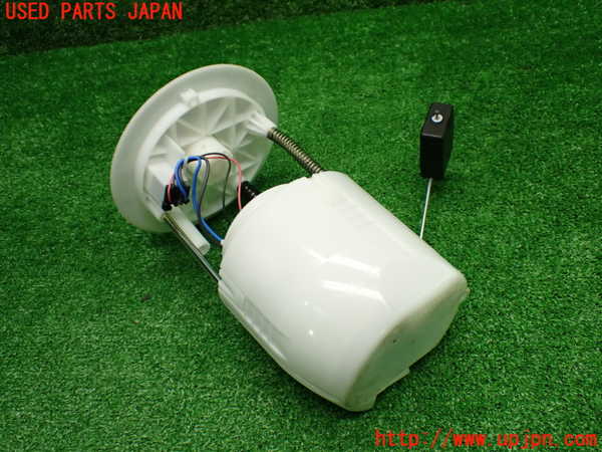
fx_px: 626
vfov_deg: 39.7
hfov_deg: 51.4
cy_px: 226
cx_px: 301
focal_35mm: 36
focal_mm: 6.37
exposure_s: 1/160
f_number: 2.5
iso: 400
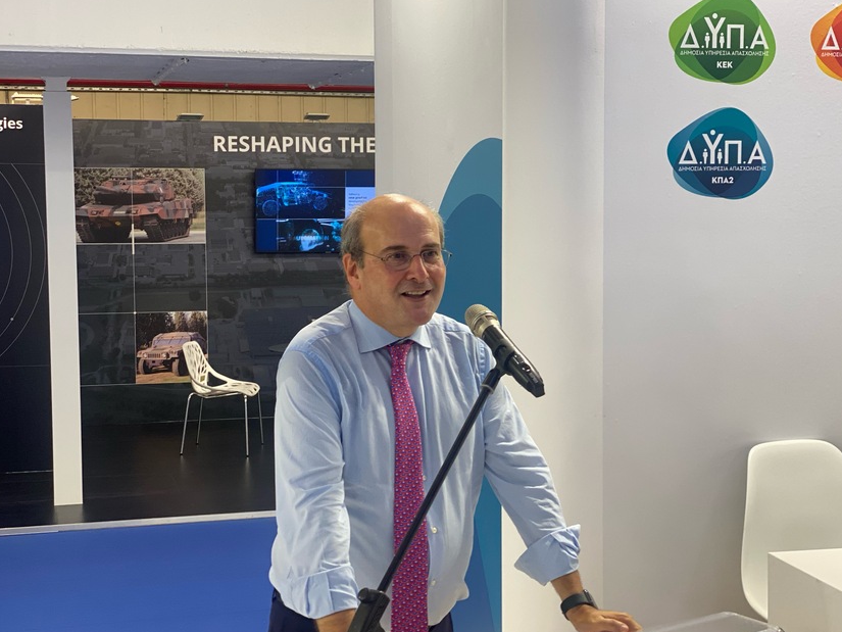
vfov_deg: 23.3
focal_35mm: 63
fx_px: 1533
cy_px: 328
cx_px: 453
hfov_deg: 30.7
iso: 80
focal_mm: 6
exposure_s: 1/100
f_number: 2
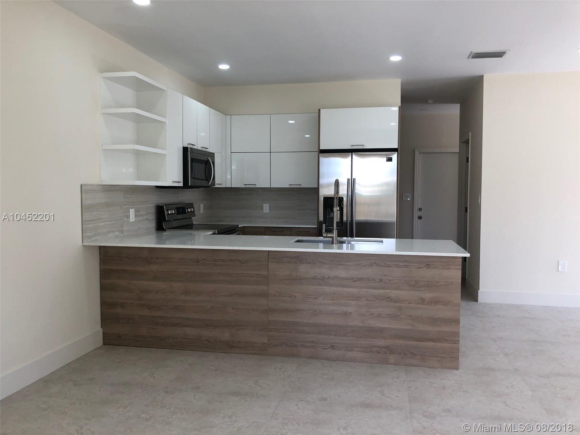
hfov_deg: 63.4
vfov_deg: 49.7
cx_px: 290
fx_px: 469
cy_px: 218
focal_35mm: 28
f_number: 1.8
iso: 50
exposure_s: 1/120
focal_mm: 3.99
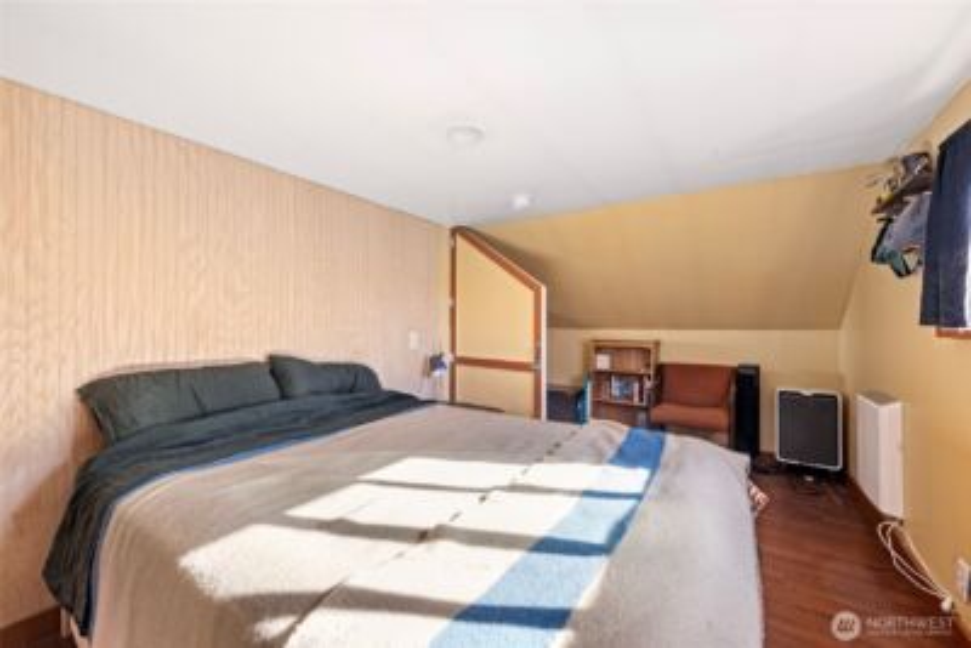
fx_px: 378
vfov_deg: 81.3
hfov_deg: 104.2
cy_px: 324
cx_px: 486
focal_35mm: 14
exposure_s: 1/6
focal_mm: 14
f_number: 9
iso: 400
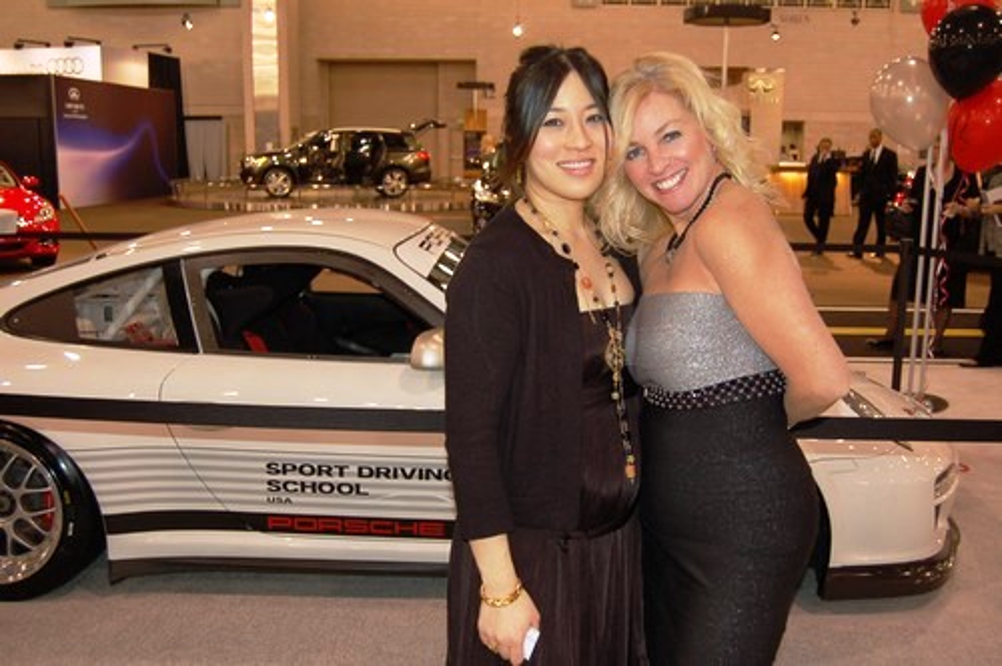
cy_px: 333
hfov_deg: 53.2
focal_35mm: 36
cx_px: 501
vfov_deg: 36.8
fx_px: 1001
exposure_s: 1/60
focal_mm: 24
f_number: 4
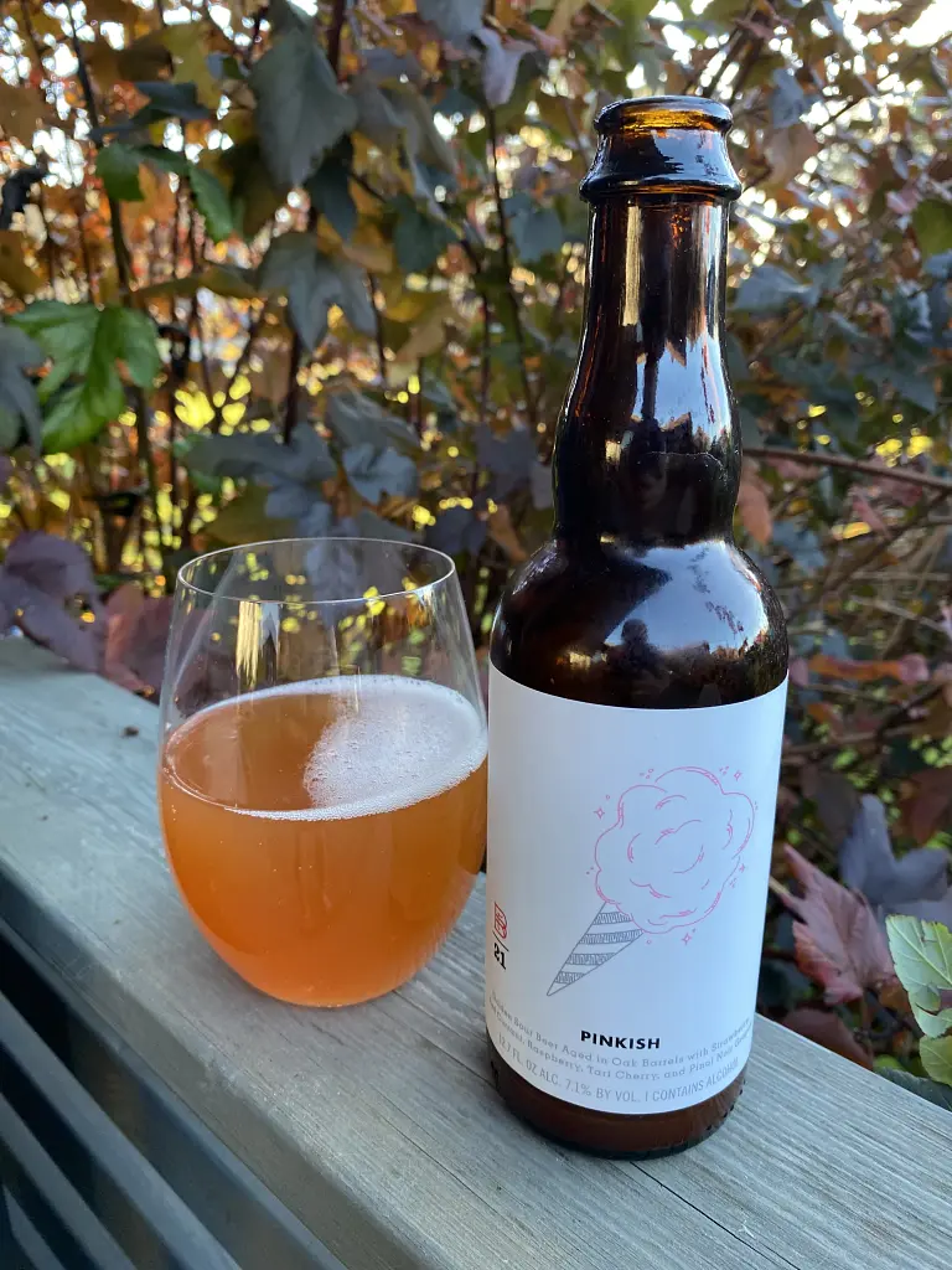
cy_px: 635
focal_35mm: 26
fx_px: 953
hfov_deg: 53.1
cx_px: 476
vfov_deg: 67.3
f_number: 1.8
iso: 125
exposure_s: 1/121
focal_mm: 4.25
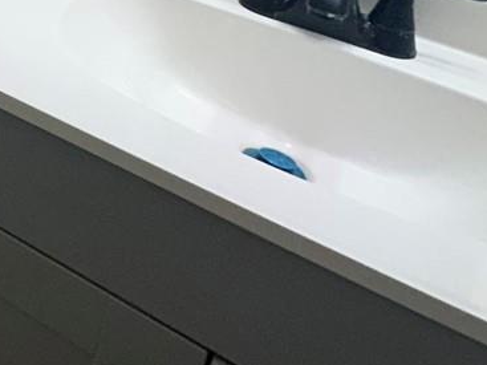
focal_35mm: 61
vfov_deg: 19.3
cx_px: -441
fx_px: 858
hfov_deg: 20.1
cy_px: -252
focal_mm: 2.22
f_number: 2.2
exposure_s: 1/120
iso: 80
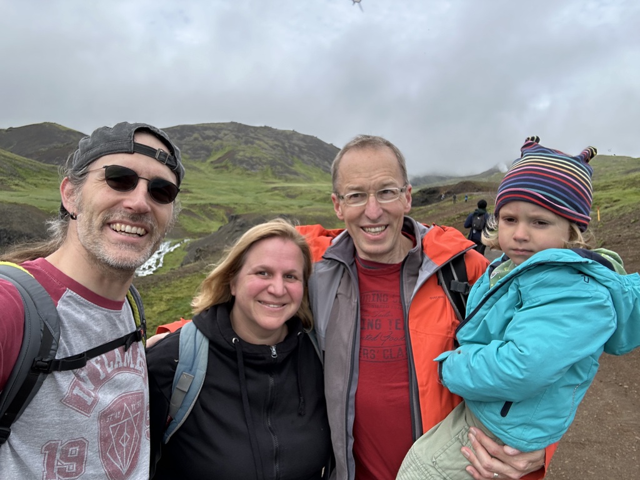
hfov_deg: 73.9
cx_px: 320
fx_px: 425
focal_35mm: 23
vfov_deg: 58.9
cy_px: 240
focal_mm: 2.69
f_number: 1.9
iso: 25
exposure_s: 1/643
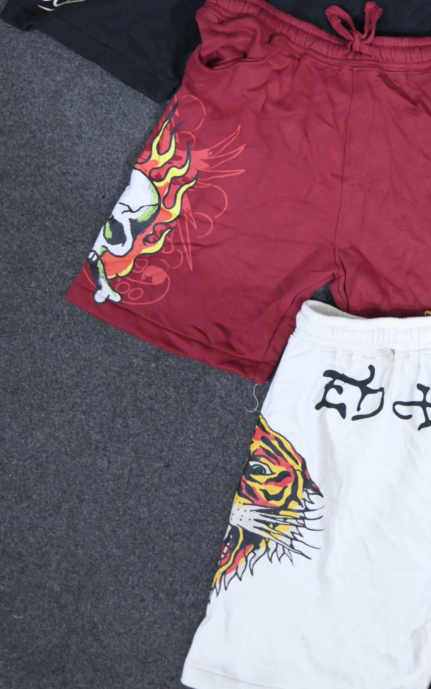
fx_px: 1240
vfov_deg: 30.9
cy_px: 245
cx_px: 378
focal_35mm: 66
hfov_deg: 19.4
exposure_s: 1/100
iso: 2000
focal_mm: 35
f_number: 2.2
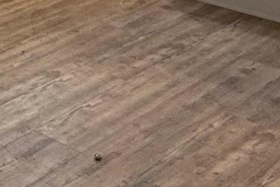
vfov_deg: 11.8
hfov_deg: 19.3
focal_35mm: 104
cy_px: -186
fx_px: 809
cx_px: 38
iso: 100
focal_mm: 2.22
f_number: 2.2
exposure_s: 1/120
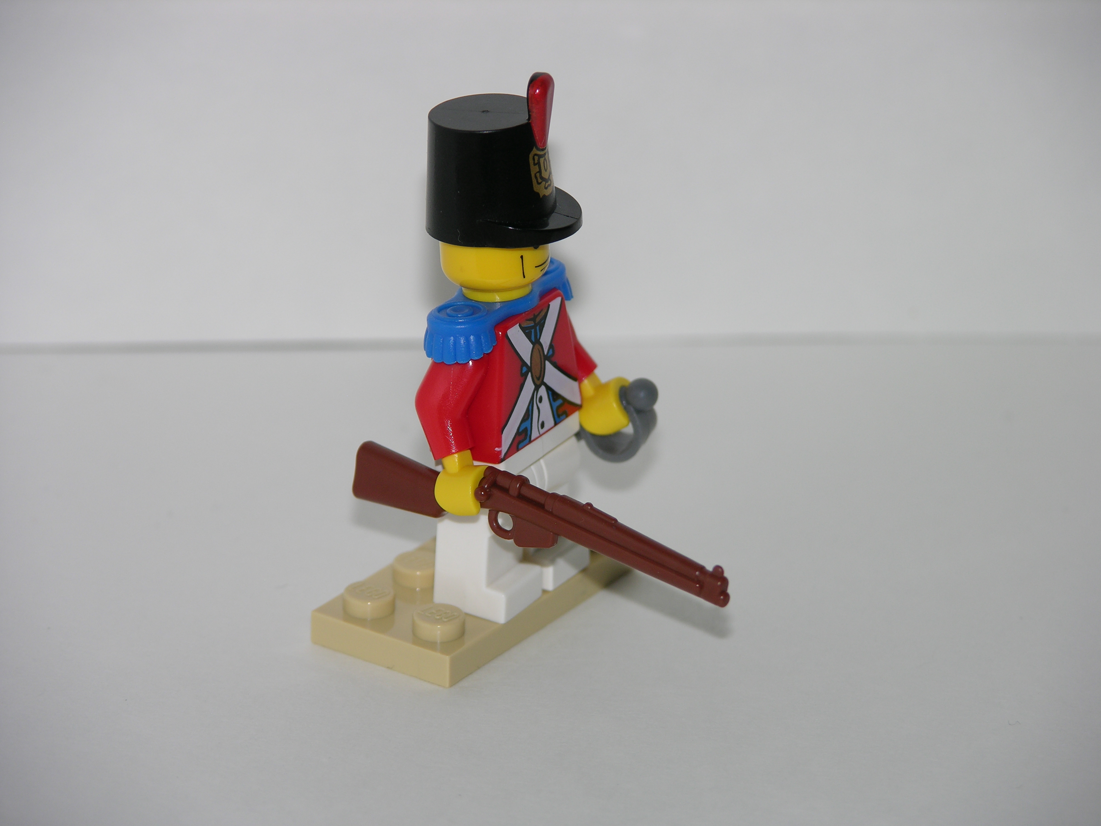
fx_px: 6997
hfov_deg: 9.0
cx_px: 550
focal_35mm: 220
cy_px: 413
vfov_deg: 6.8
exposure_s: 1/253
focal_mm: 56.7
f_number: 4.1
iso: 50
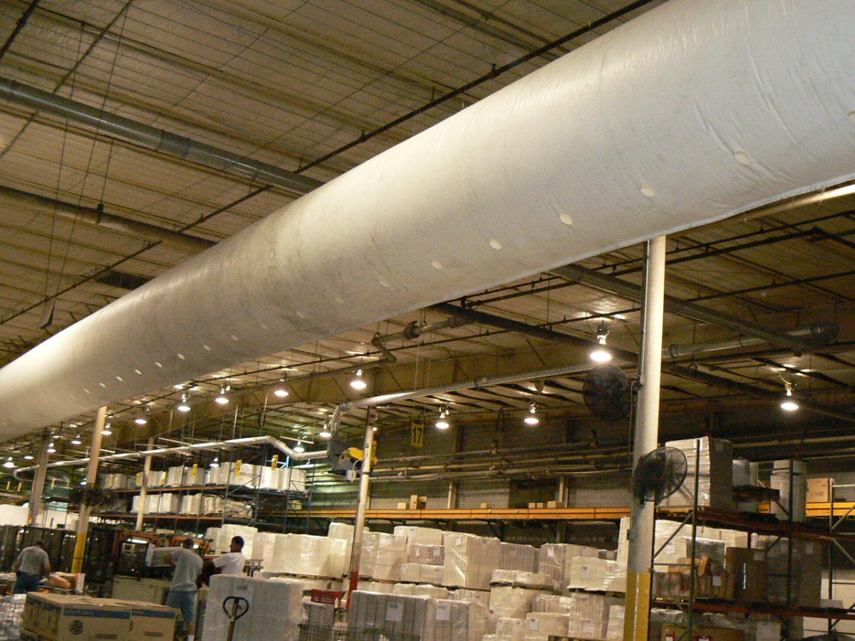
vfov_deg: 35.1
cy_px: 320
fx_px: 1013
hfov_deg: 45.8
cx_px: 428
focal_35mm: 41
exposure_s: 1/30
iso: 400
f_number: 2.8
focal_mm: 6
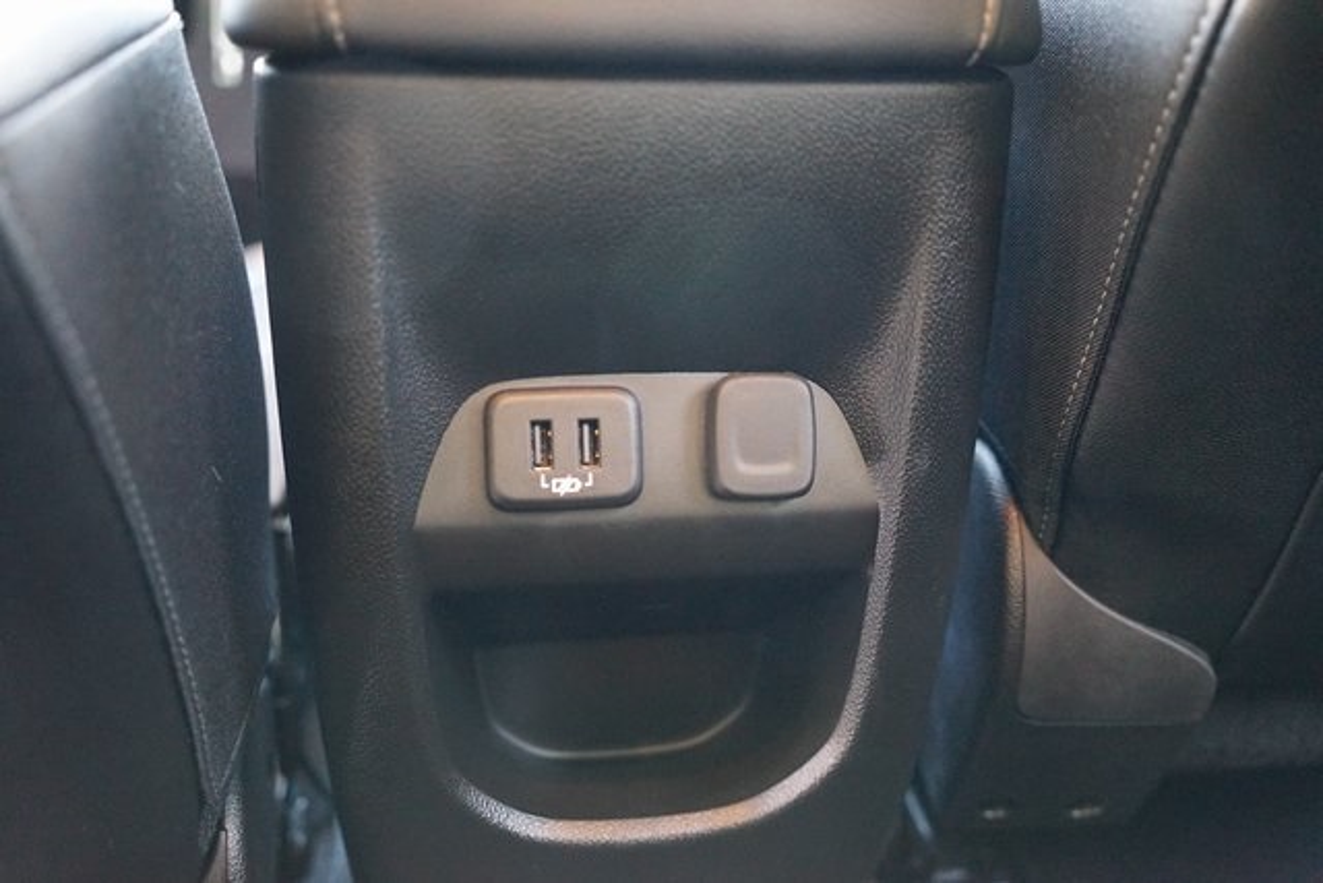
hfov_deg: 60.3
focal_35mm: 31
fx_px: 1139
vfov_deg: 42.3
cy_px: 442
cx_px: 662
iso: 6400
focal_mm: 31
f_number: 3.2
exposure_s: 1/50
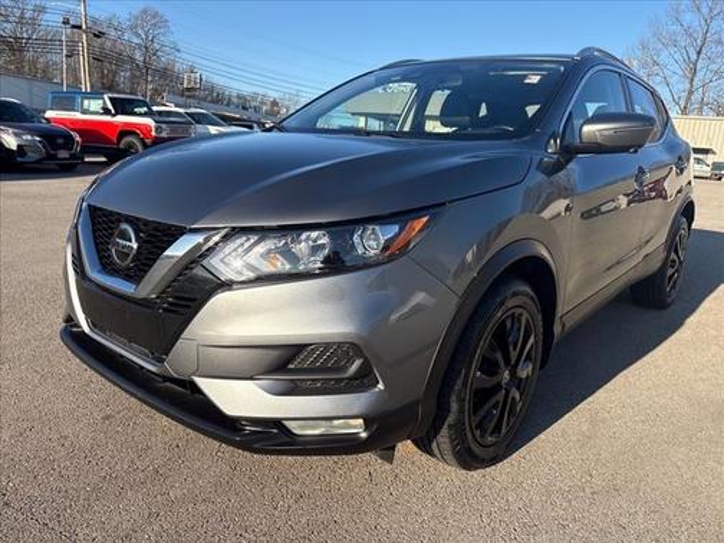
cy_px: 272
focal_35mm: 26
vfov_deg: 53.1
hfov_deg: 67.3
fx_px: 544
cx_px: 362
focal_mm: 5.96
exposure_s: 1/2283
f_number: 1.6
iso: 64
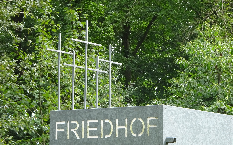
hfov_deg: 10.2
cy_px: 76
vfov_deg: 6.4
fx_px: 1308
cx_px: 117
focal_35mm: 206
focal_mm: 33.17
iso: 250
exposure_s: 1/200
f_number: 6.3
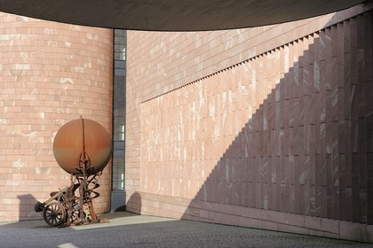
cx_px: 186
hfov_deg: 30.5
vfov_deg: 20.6
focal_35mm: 66
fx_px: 684
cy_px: 124
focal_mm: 66
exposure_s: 1/160
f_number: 18
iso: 400
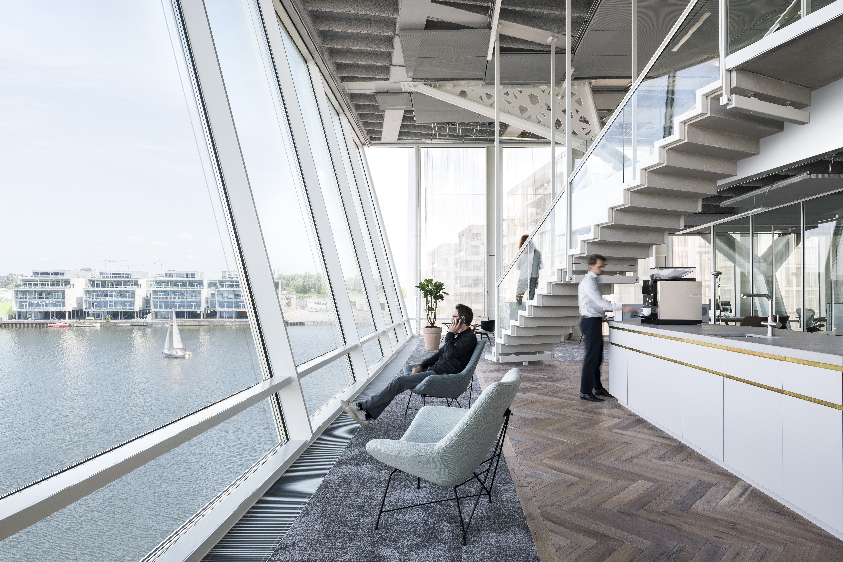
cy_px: 281
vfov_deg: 64.6
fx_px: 445
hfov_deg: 86.9
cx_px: 422
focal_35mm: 19
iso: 64
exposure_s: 1/2
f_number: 11
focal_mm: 19
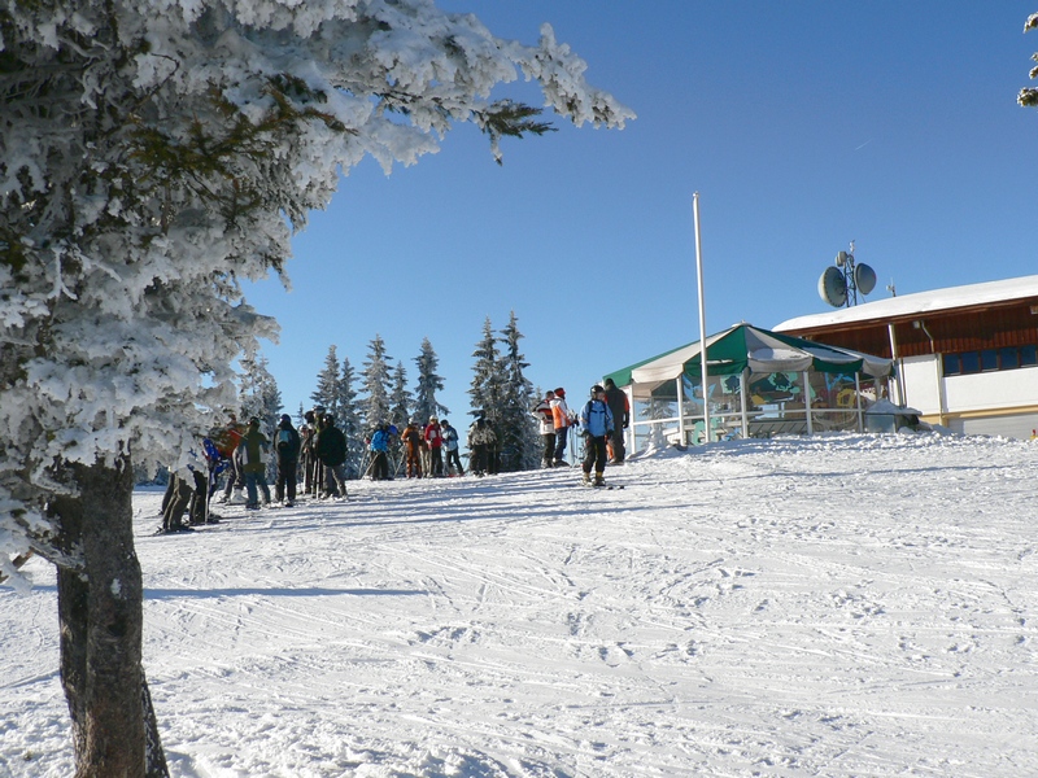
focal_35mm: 36
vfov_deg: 39.7
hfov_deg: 51.4
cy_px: 389
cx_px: 519
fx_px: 1080
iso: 80
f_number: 5
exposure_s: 1/400
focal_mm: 6
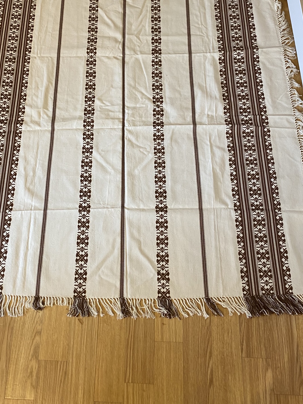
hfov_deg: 38.5
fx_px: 432
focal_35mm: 37
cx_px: 119
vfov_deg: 49.5
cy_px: 145
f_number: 1.8
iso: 80
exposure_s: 1/50
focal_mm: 4.25
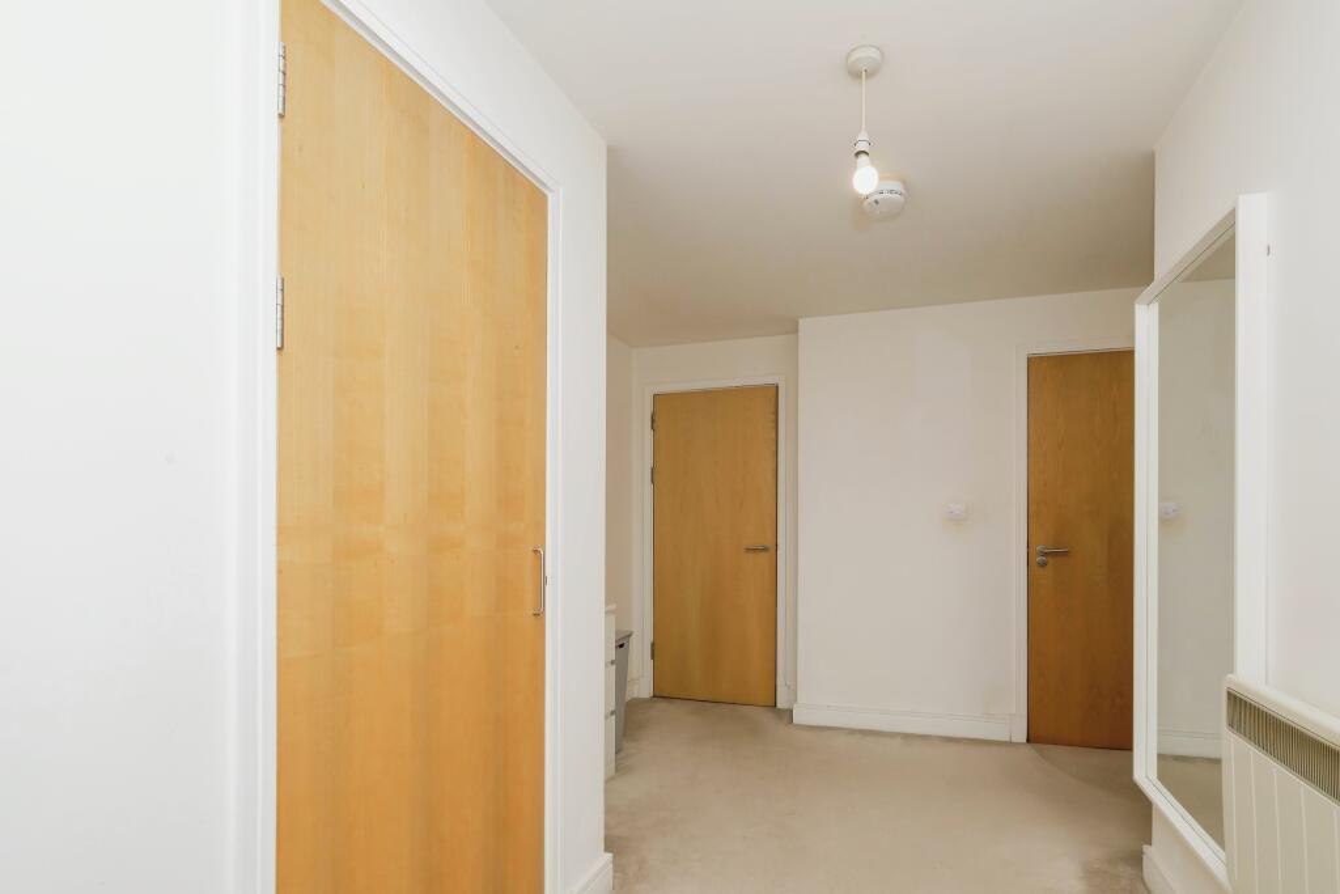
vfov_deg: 77.3
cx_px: 670
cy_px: 447
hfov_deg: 100.4
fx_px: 558
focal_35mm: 15
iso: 800
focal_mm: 10
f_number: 7.1
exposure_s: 1/200
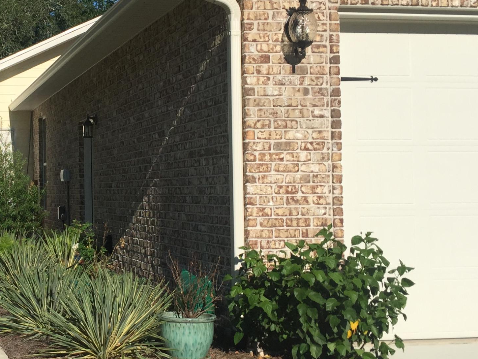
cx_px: 38
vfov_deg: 24.4
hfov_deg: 30.6
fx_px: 829
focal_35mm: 60
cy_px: 170
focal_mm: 4.15
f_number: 2.2
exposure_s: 1/3597
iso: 32
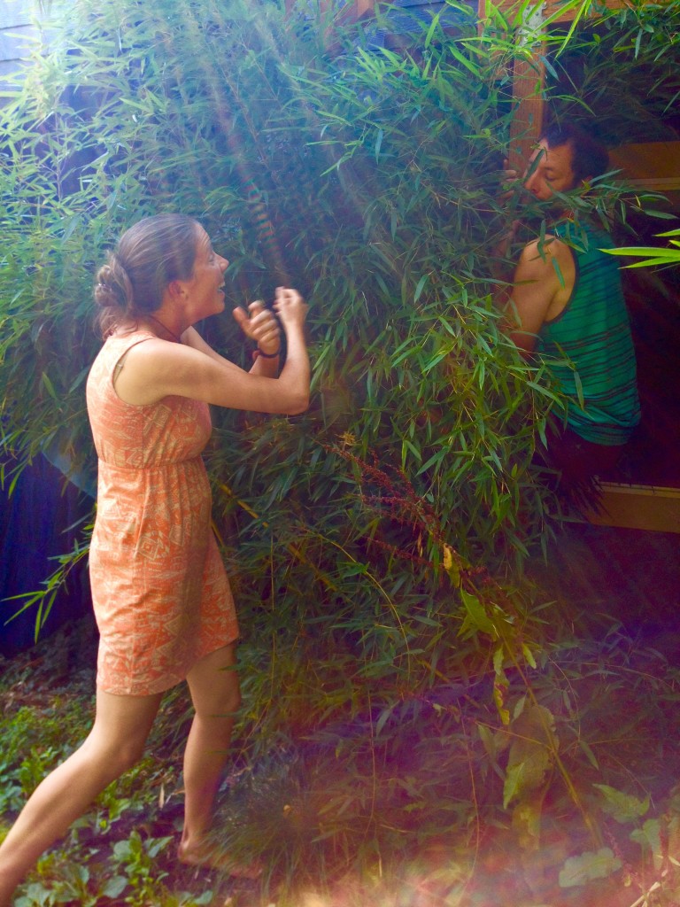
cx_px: 340
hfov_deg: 40.7
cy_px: 454
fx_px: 917
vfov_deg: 52.6
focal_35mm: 35
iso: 64
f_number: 2.4
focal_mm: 4.28
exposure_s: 1/120
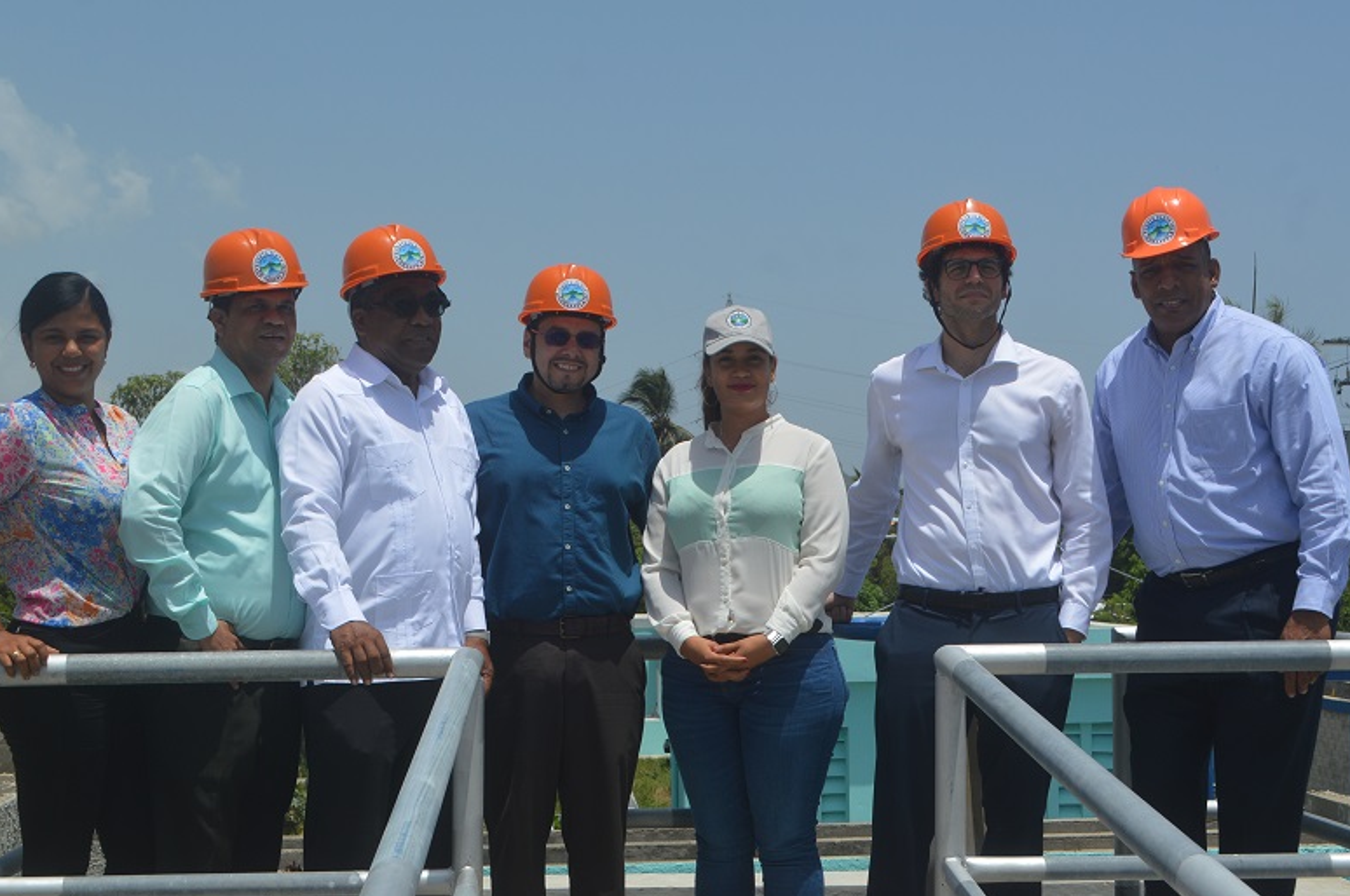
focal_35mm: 56
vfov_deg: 24.1
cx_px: 672
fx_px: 2097
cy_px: 410
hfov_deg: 35.7
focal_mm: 32
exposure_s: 1/320
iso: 100
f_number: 9
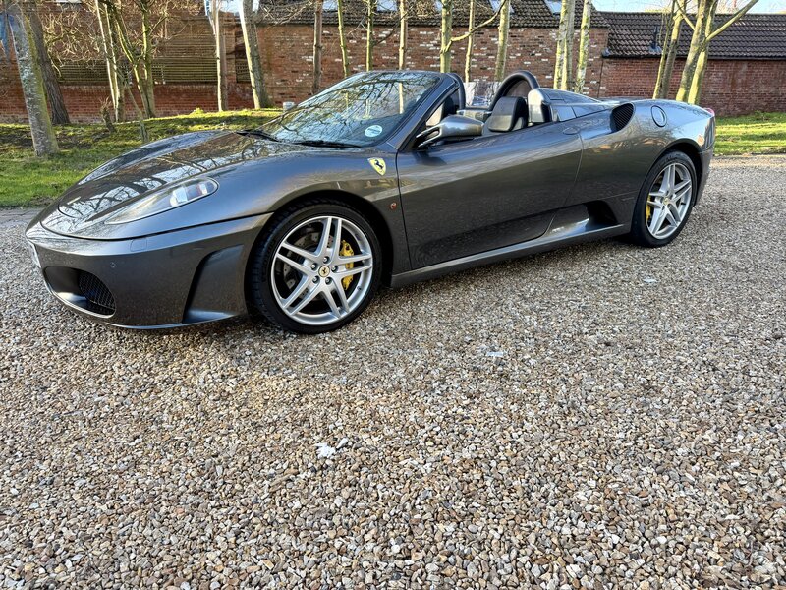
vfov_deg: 56.8
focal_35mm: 24
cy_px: 295
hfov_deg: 71.6
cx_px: 393
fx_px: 545
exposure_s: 1/219
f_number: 1.78
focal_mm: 6.76
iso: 64
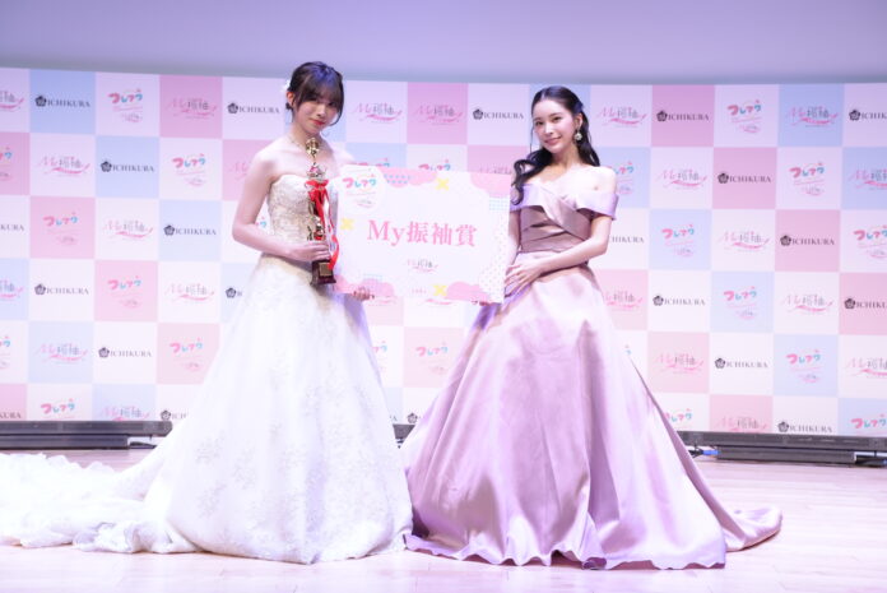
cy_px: 296
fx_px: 2046
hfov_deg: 24.5
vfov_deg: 16.5
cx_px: 444
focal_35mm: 83
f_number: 5
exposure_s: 1/200
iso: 1250
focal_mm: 83
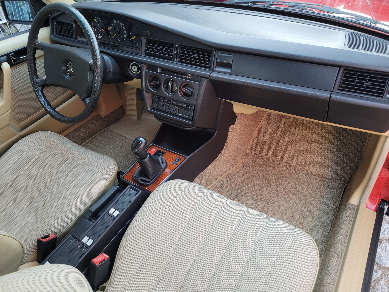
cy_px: 146
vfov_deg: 53.1
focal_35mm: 26
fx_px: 292
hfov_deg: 67.3
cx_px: 194
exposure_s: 1/50
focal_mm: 5.4
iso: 250
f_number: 1.8
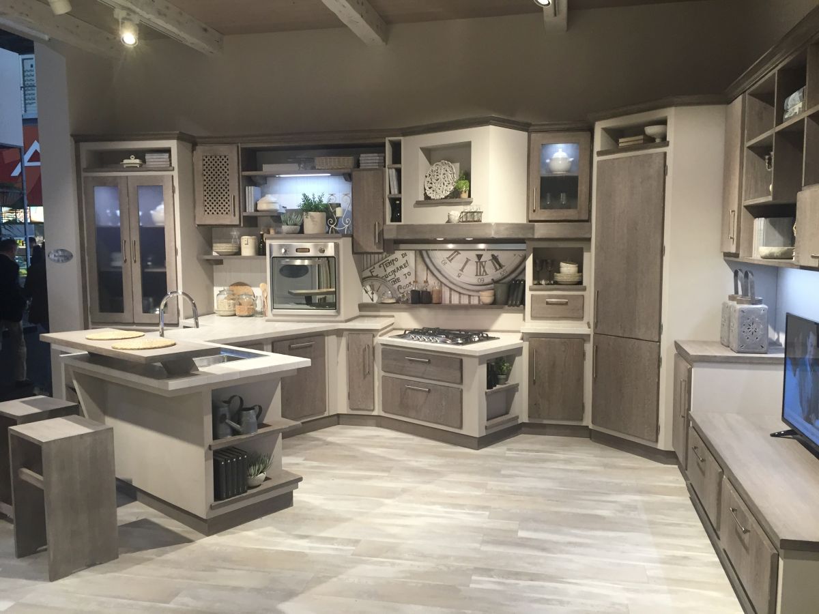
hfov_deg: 61.7
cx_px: 410
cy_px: 307
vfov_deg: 48.2
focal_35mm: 29
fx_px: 686
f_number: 2.2
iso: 64
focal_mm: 4.15
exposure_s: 1/33
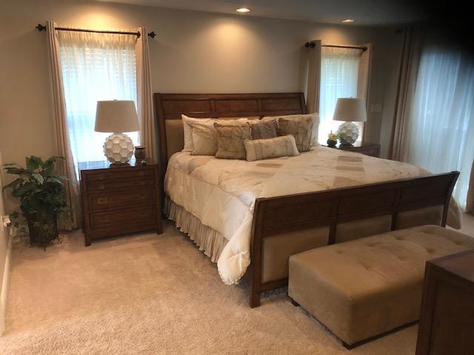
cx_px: 237
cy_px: 178
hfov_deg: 63.4
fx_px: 383
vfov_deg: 49.7
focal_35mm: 28
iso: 100
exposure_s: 1/13
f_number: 1.8
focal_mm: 3.99
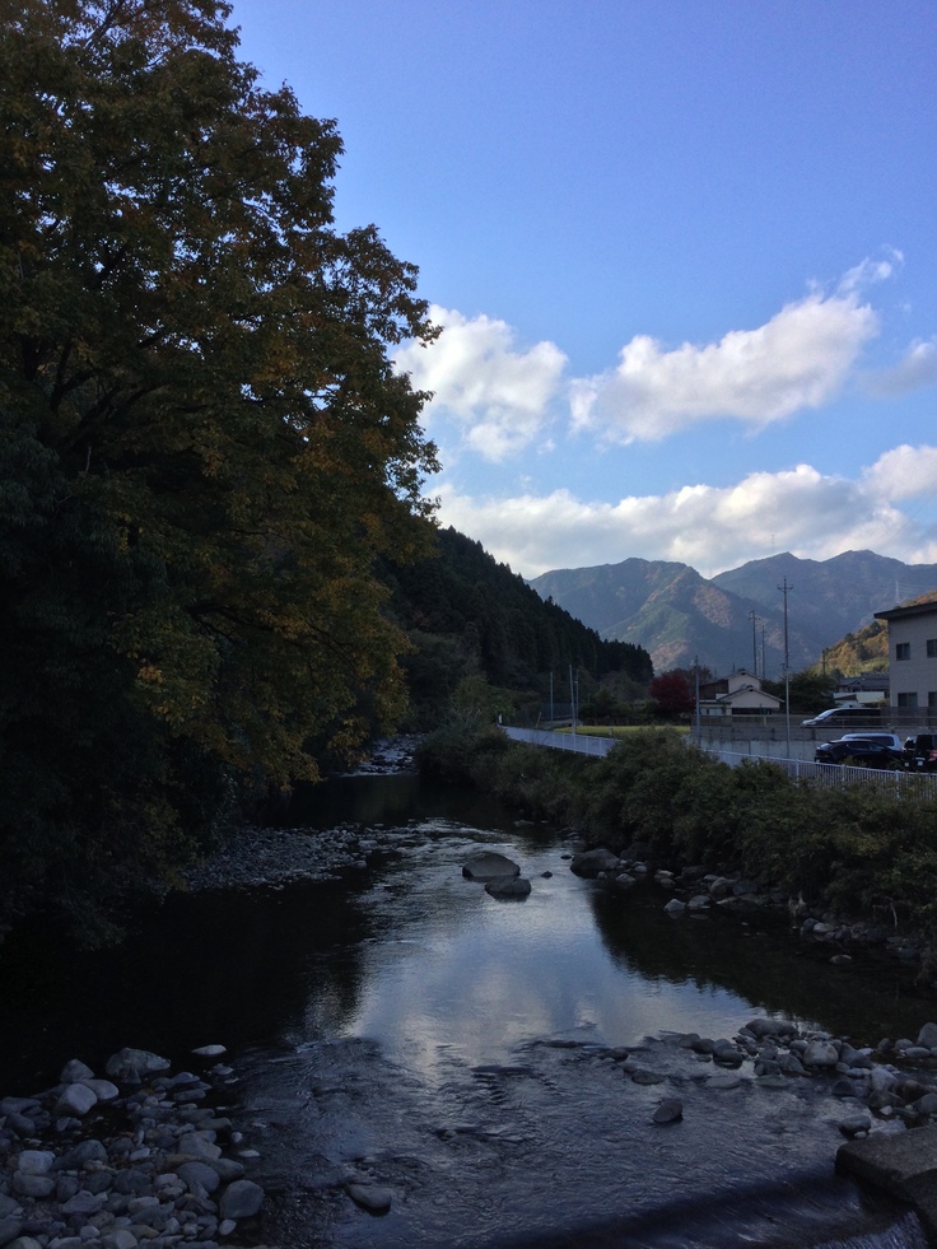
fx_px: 1119
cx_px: 468
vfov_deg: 58.3
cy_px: 624
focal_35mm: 31
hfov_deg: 45.5
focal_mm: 3.3
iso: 25
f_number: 2.4
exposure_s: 1/1058
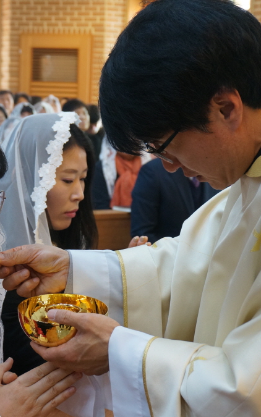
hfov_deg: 18.1
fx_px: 817
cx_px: 75
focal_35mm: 72
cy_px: 209
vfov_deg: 28.7
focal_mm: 31
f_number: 5
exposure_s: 1/60
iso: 640
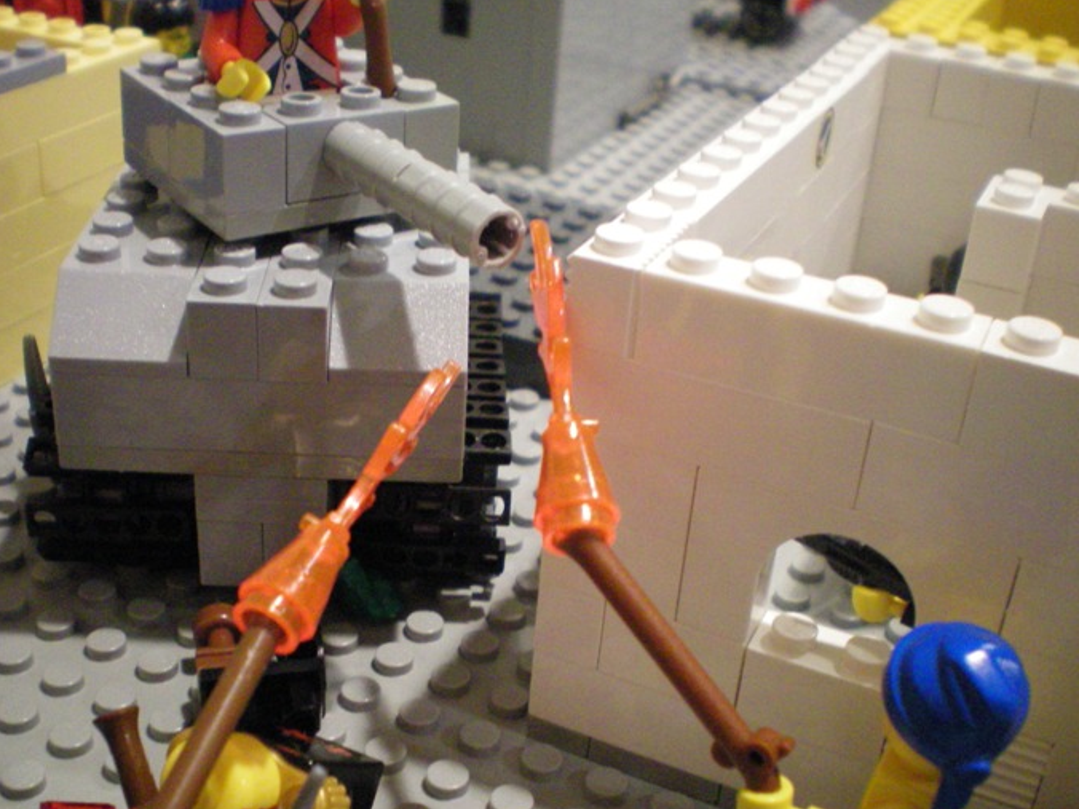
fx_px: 1403
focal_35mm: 45
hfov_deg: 42.1
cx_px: 530
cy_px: 439
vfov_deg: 32.2
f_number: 3.1
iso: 400
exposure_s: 1/13
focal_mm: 6.3
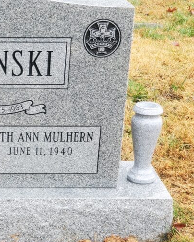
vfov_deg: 18.6
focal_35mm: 103
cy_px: 138
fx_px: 739
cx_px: -21
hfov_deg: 14.6
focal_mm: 6
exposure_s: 1/40
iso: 50
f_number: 2.4
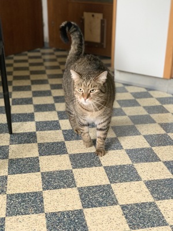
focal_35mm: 52
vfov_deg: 36.8
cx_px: 86
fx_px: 347
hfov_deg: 28.0
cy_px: 116
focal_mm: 6
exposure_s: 1/60
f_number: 2.4
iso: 200
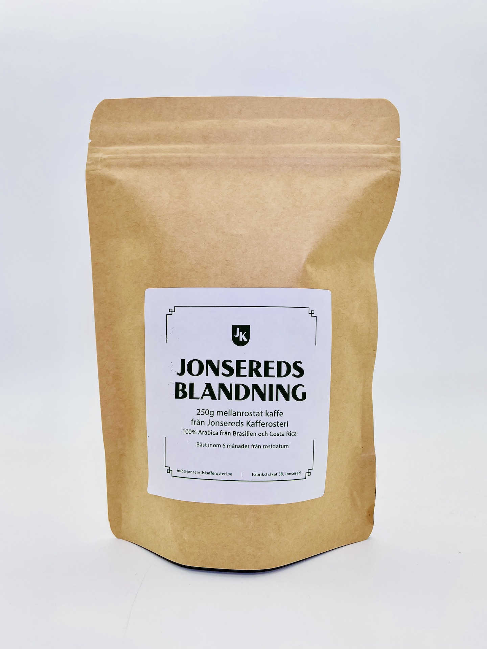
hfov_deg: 53.1
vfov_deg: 67.3
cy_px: 324
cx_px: 244
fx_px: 488
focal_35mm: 26
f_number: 1.6
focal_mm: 4.2
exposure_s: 1/707
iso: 32
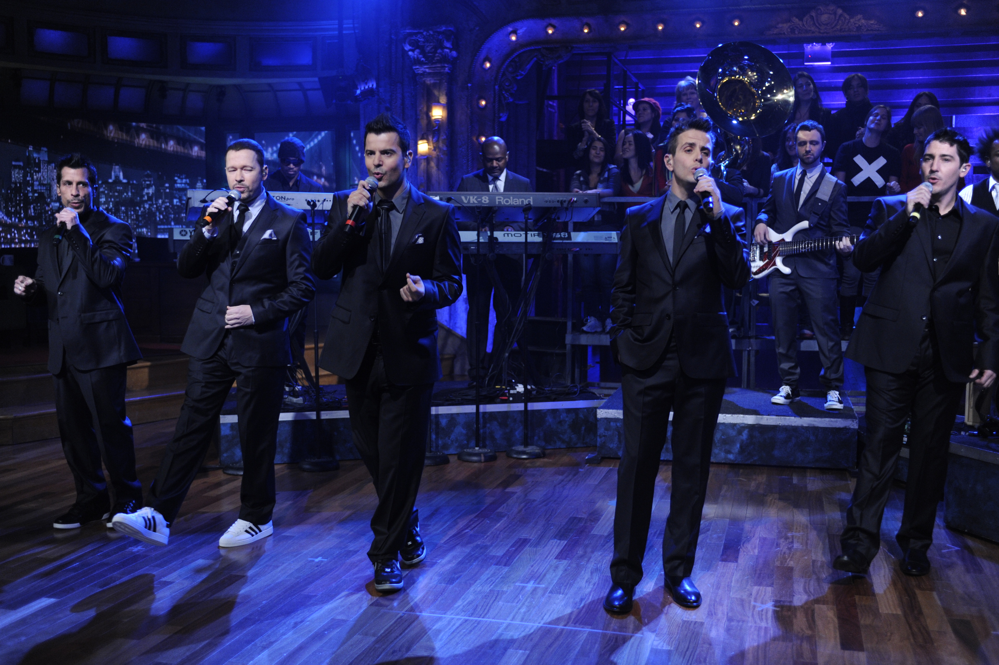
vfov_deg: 33.4
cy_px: 332
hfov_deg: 48.5
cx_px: 500
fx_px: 1109
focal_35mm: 40
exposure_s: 1/100
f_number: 2.8
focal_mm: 40
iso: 1600
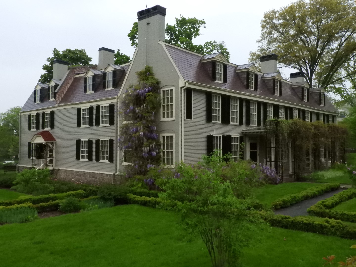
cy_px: 134
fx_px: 339
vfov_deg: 42.9
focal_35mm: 33
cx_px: 178
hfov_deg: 55.4
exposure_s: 1/1600
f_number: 6.4
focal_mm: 5.9
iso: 1600
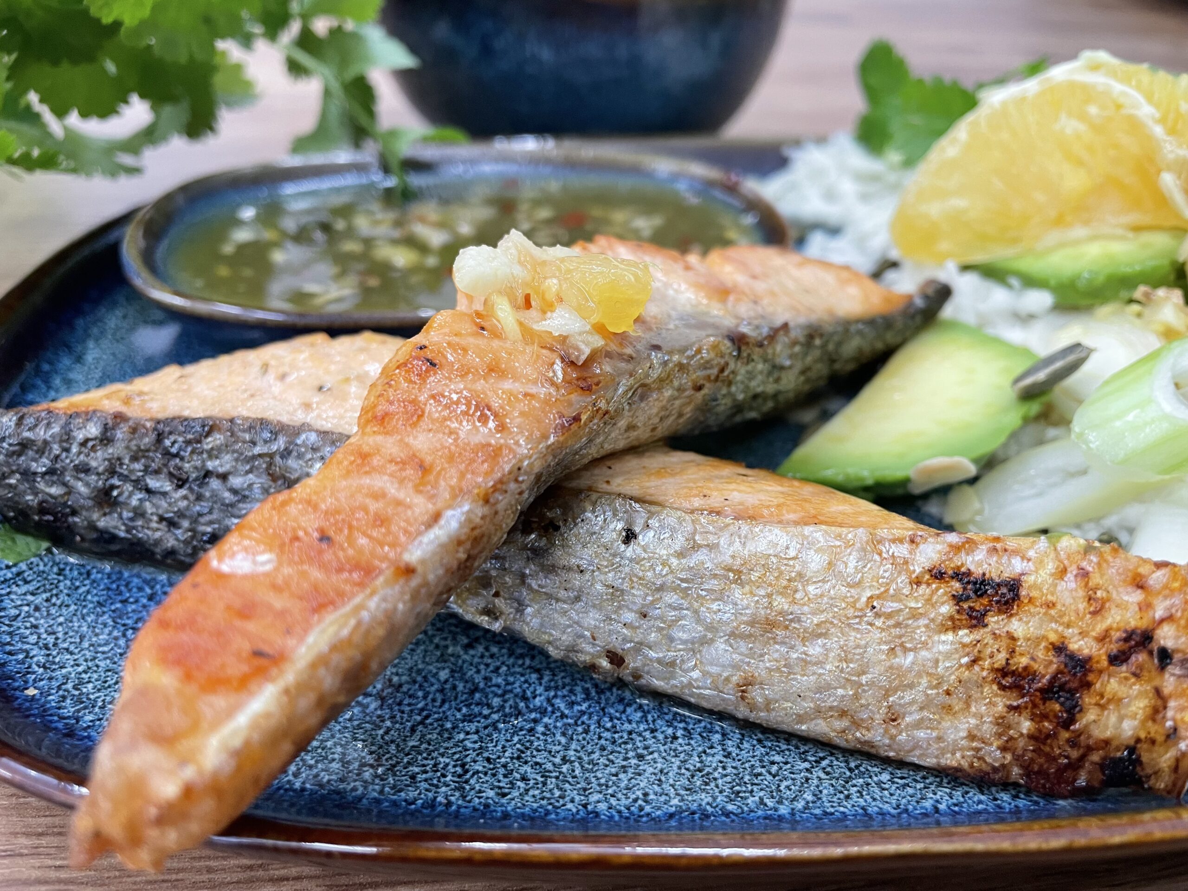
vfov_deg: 53.1
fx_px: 892
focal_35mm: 26
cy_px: 446
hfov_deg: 67.3
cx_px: 594
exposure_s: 1/50
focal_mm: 4.2
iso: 125
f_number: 1.6
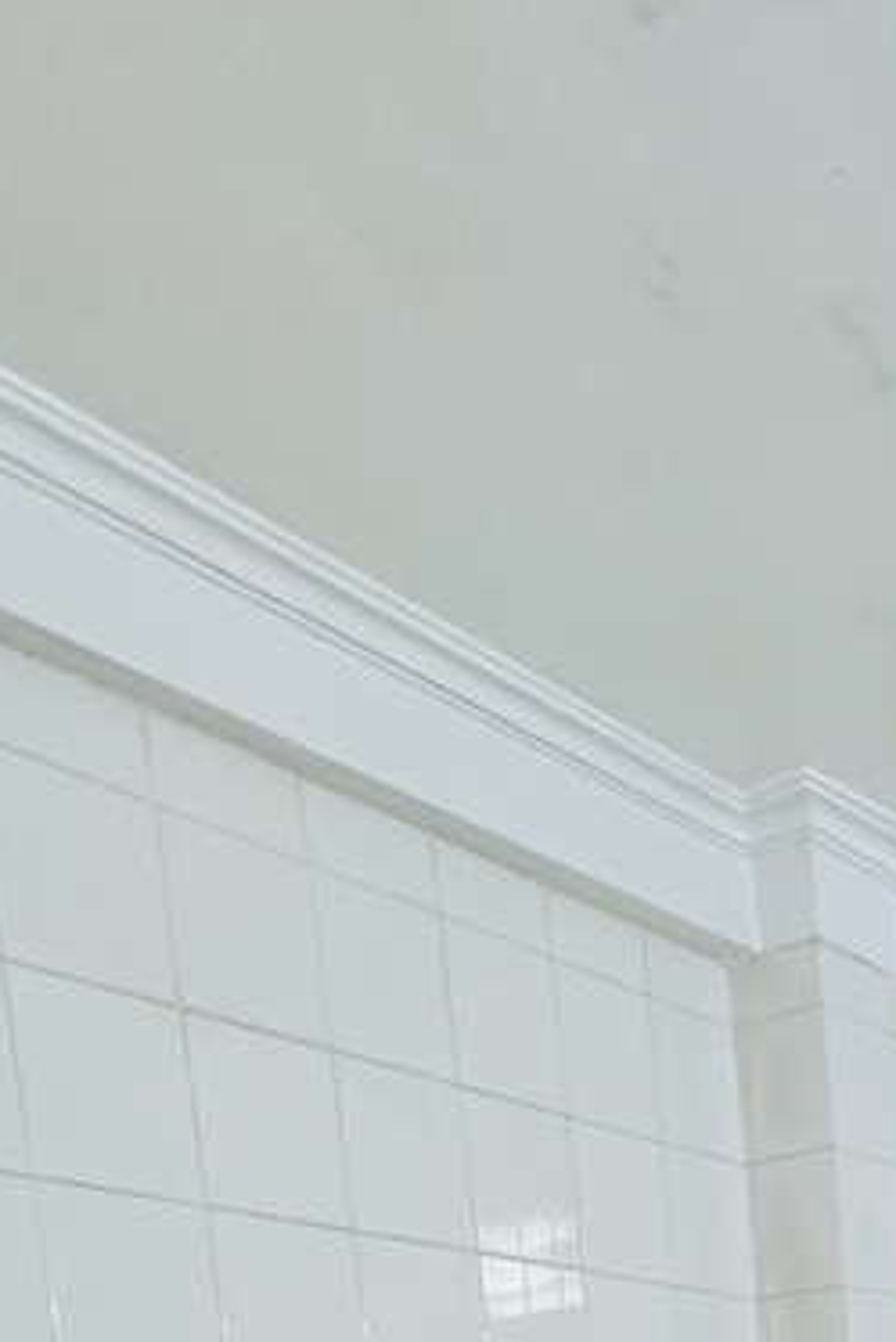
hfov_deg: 26.9
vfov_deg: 34.4
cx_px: 1227
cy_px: 1745
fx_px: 1492
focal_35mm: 40
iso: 250
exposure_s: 1/100
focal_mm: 2.22
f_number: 2.2
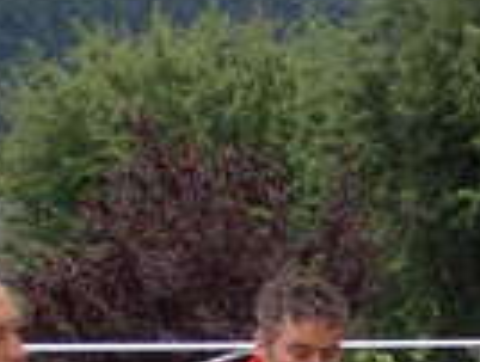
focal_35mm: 125
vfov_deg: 11.4
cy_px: 548
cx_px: 616
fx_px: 1736
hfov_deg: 15.1
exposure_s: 1/160
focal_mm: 4
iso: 80
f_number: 2.7
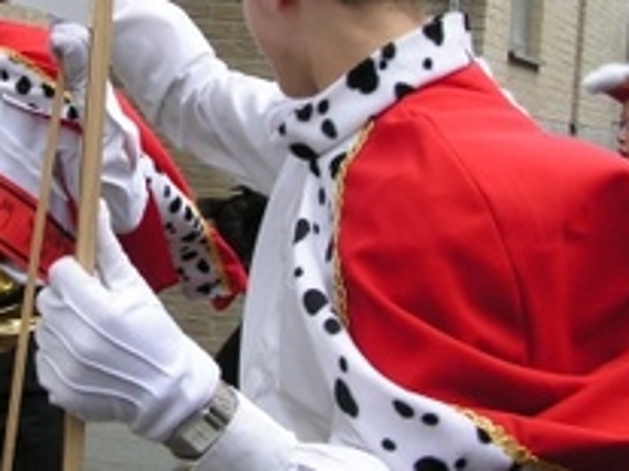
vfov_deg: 16.0
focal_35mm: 92
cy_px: 132
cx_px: 115
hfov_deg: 21.0
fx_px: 1671
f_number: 4.5
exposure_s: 1/160
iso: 50
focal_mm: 6.3
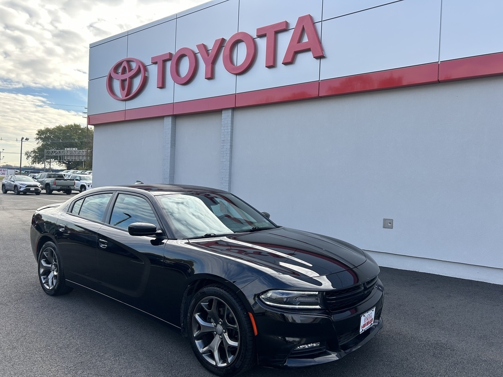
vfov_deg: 53.1
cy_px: 188
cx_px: 252
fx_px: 378
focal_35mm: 26
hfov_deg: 67.3
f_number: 1.5
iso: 50
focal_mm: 5.7
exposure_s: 1/887
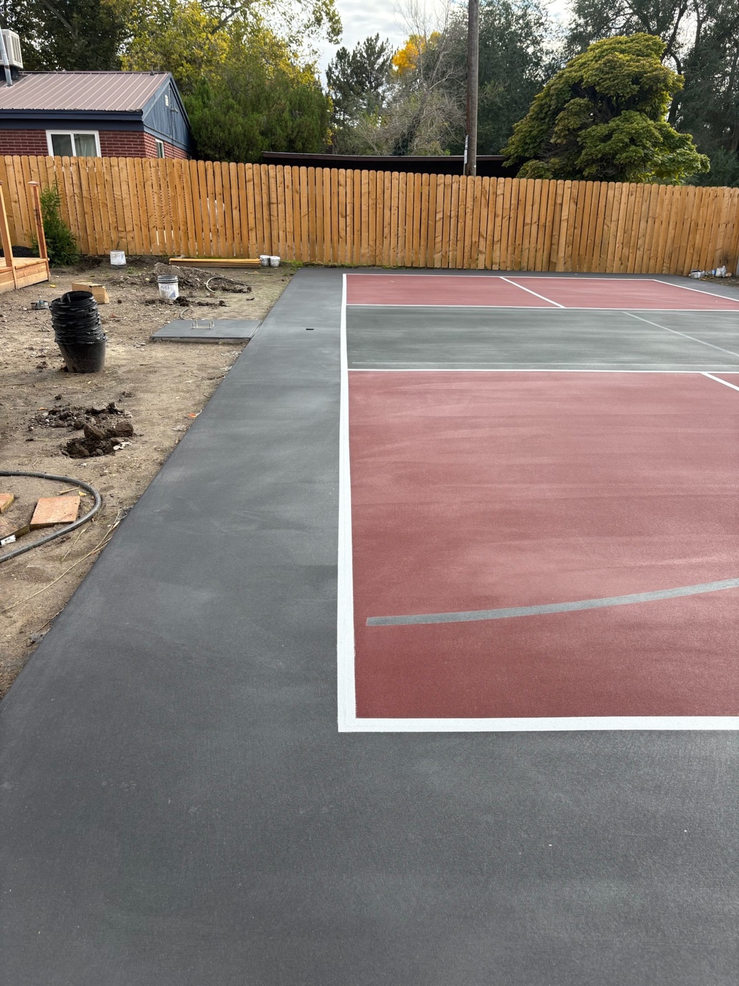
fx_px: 740
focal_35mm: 26
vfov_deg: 67.3
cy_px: 493
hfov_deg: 53.1
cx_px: 370
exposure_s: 1/861
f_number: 1.6
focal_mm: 5.96
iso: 50
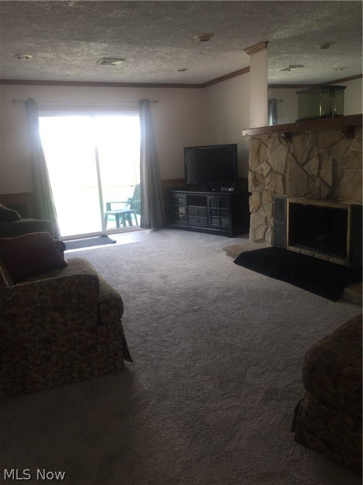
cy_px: 242
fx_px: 405
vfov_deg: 61.7
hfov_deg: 48.2
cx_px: 182
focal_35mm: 29
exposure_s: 1/60
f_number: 2.2
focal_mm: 4.15
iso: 32
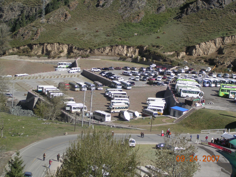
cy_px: 88
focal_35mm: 115
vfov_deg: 12.9
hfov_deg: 17.1
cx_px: 118
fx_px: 784
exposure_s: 1/470
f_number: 4.9
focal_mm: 17.4
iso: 50
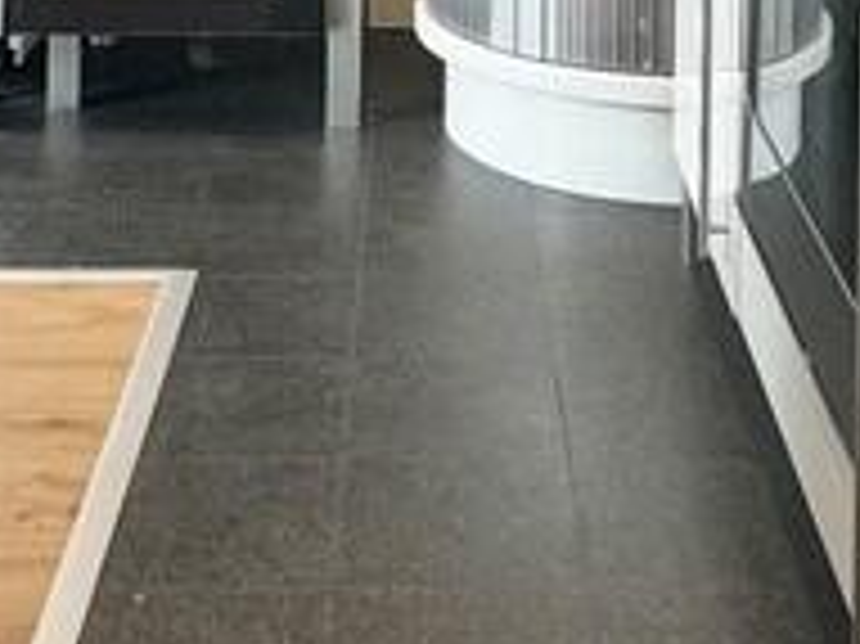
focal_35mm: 75
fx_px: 1862
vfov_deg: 16.6
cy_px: -486
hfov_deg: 26.0
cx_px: 464
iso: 125
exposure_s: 1/100
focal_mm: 2.22
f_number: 2.2
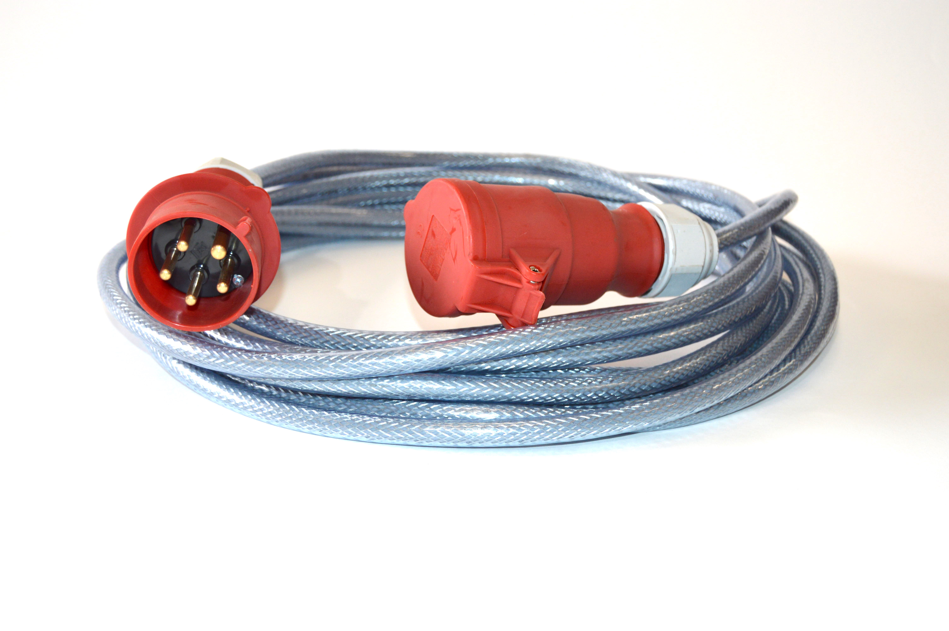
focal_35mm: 46
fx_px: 1225
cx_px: 474
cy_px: 316
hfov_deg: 42.4
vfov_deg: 28.9
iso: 360
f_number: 4.2
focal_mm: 31
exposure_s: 1/125
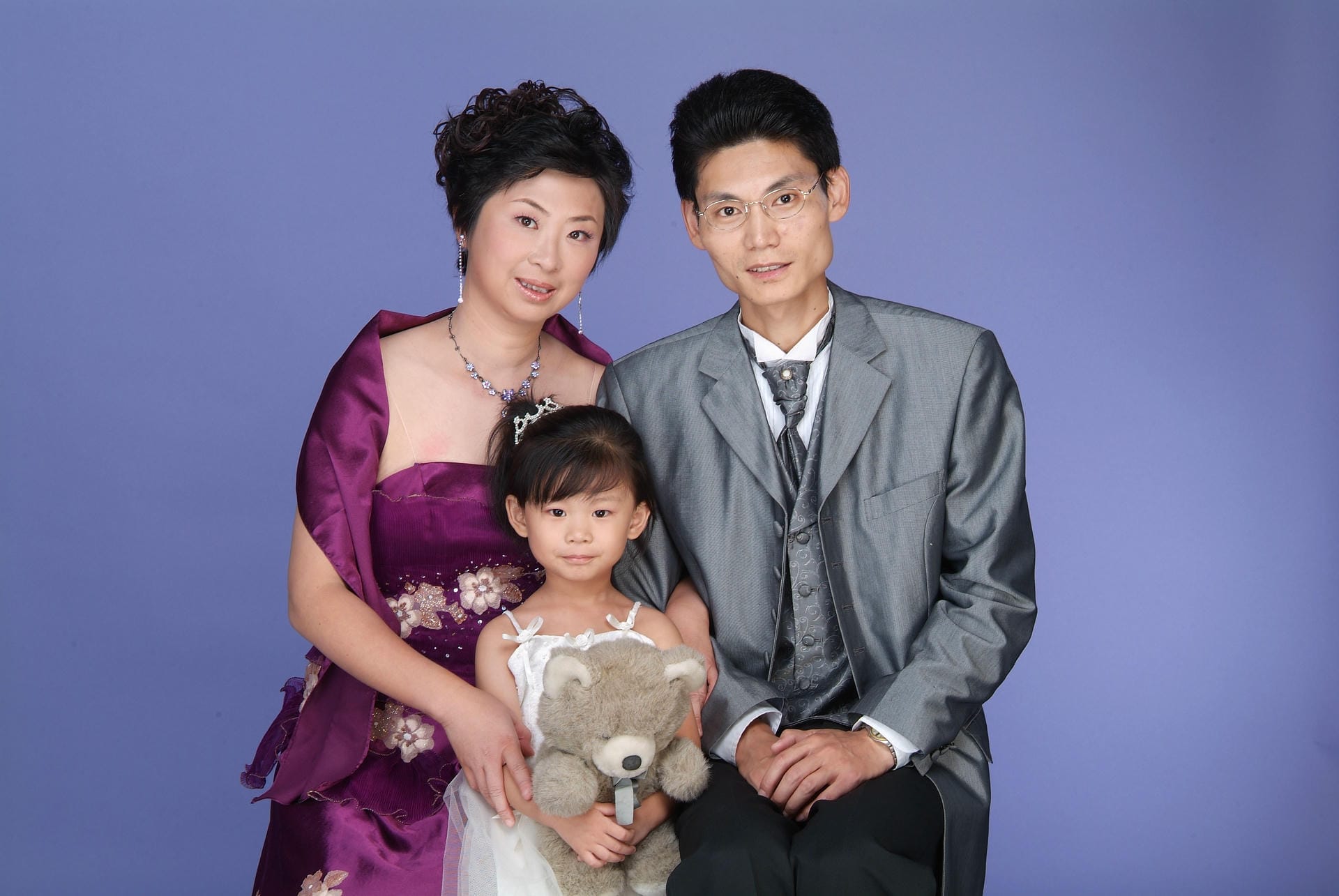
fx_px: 3128
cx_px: 670
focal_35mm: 84
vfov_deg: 16.3
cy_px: 448
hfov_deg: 24.2
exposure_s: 1/60
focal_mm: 56
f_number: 11
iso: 100
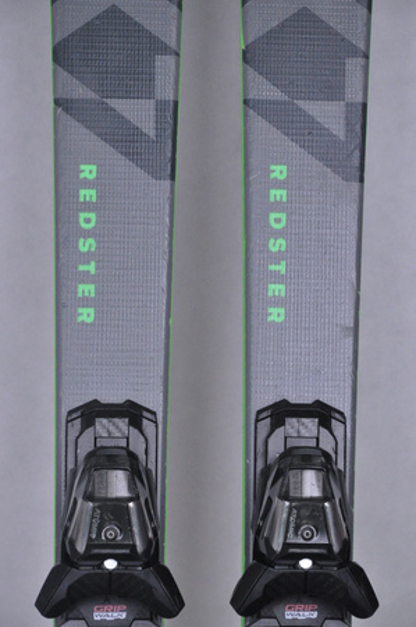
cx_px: 208
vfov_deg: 13.1
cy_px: 314
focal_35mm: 158
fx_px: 2736
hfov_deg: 8.7
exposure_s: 1/125
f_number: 8
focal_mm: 105
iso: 3200
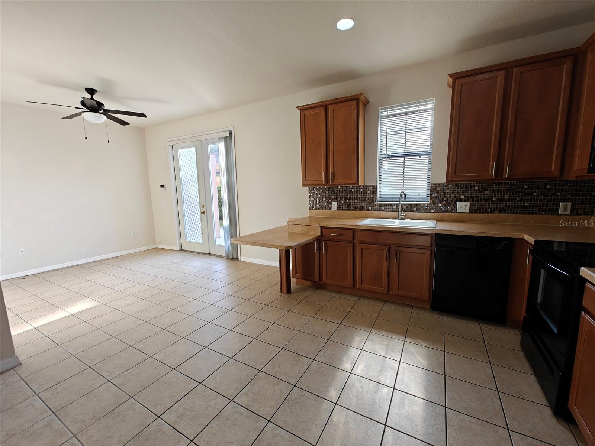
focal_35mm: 14
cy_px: 223
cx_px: 298
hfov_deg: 102.1
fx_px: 241
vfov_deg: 85.7
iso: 64
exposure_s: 1/84
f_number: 2.2
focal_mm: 2.62
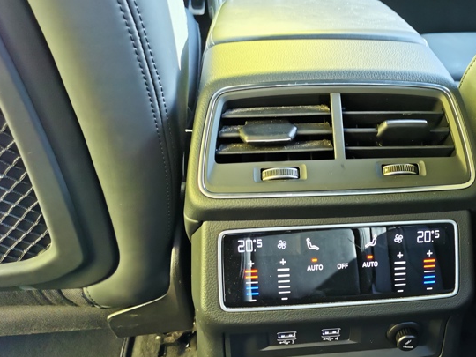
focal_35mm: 40
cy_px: 221
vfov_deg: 35.8
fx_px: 550
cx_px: 348
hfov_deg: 45.4
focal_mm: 5.58
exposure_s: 1/100
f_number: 1.8
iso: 100
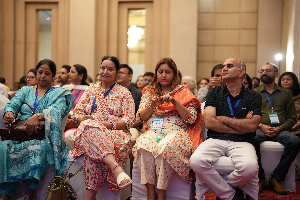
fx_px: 417
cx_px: 150
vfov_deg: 27.0
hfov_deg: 39.6
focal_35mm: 50
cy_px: 100
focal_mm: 50
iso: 800
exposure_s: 1/200
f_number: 1.4
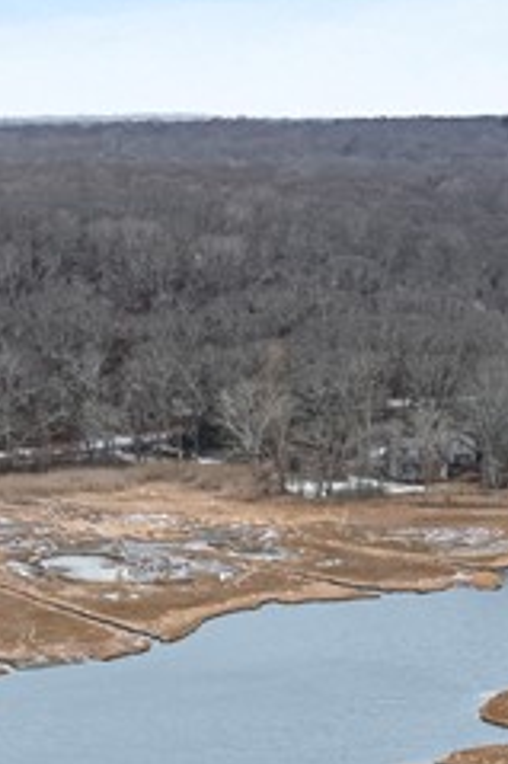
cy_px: 1005
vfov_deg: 18.9
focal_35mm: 100
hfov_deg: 13.6
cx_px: 403
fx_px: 2120
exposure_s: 1/800
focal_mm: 8.38
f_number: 2.8
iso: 200
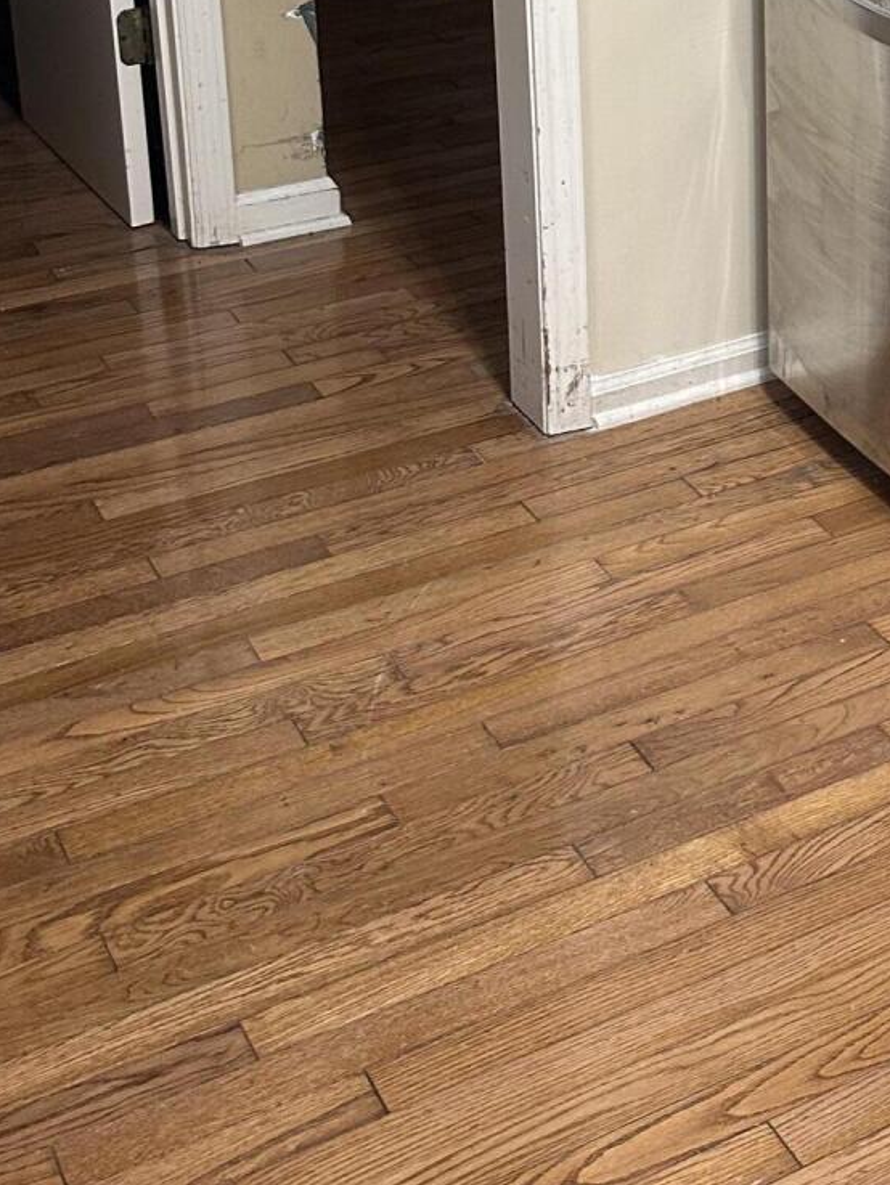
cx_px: 994
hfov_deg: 21.4
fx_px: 2227
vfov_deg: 28.1
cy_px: 18
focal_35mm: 65
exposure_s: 1/60
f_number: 1.78
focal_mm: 6.86
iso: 250
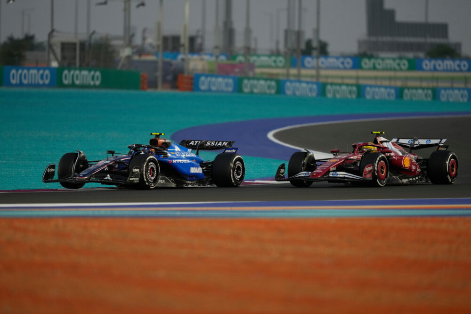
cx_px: 236
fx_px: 5231
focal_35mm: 400
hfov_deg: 5.2
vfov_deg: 3.4
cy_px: 157
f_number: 2.8
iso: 1250
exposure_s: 1/1600
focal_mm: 400
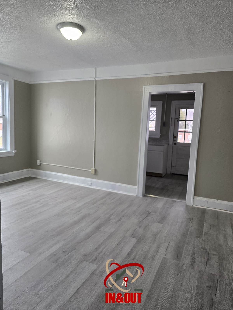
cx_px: 116
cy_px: 155
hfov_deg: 58.9
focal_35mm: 23
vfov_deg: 73.9
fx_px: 206
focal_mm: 6.3
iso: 160
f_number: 1.7
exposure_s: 1/182
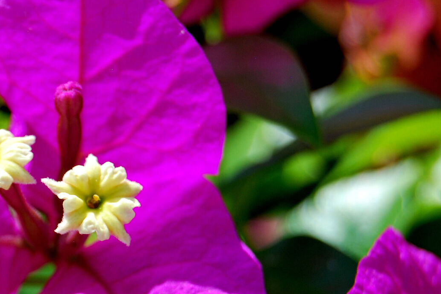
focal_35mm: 192
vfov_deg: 7.1
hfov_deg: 10.7
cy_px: 204
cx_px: 109
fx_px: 2354
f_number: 6.3
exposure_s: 1/500
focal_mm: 55
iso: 200
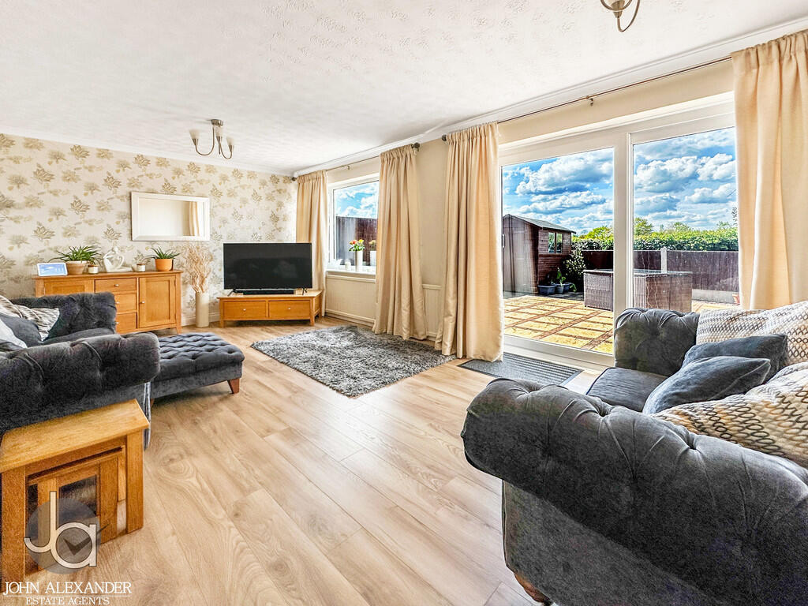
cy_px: 303
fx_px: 327
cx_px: 404
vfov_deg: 85.7
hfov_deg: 102.1
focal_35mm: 14
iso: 50
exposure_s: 1/700
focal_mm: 2.22
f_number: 2.2
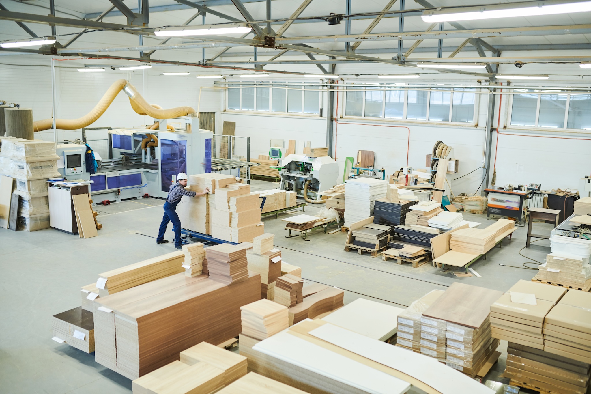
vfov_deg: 37.8
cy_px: 197
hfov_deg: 54.4
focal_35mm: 35
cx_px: 296
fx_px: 574
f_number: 2.5
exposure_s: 1/100
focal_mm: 35
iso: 800
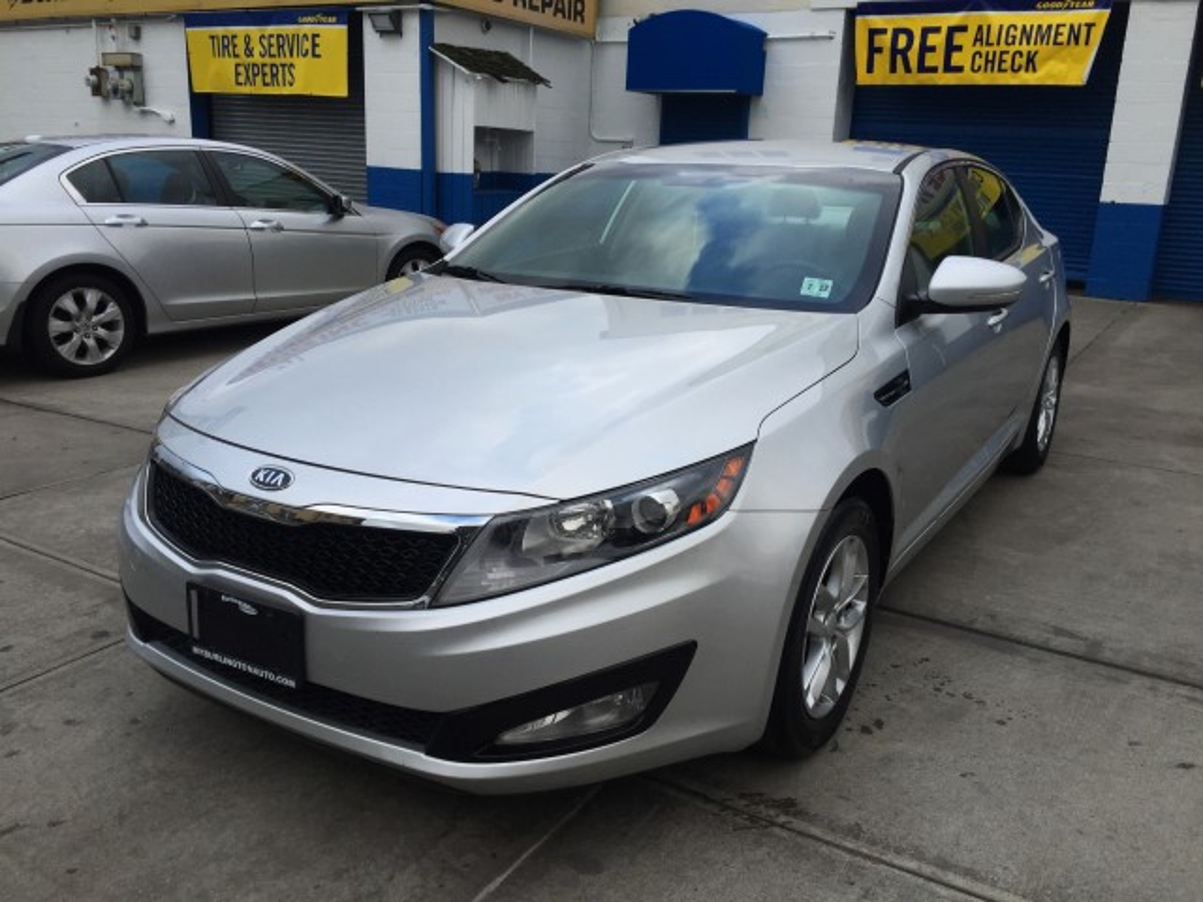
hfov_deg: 61.7
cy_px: 451
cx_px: 602
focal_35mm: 29
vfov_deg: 48.2
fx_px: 1008
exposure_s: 1/321
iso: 32
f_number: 2.2
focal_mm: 4.15
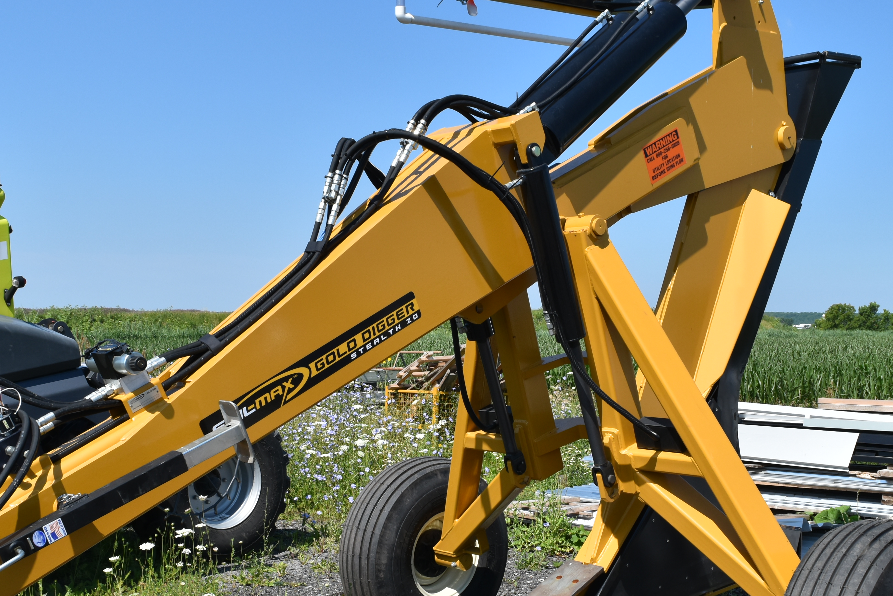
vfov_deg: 30.2
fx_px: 1092
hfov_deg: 44.5
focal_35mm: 44
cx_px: 440
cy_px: 415
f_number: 9.5
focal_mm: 18
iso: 200
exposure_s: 1/350
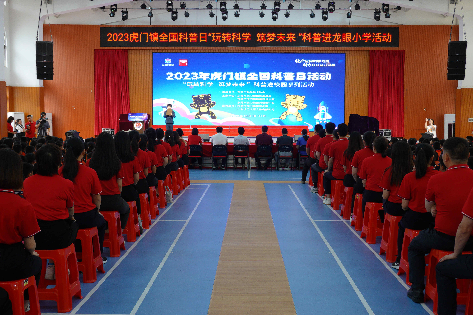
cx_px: 236
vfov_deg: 31.9
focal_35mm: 42
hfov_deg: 46.4
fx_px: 552
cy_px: 158
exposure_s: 1/50
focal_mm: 15.59
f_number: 4
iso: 320
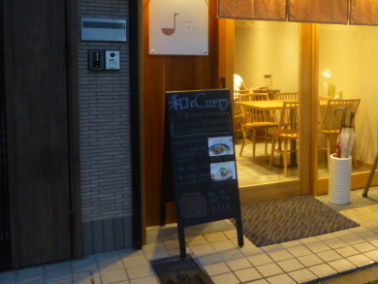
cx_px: 289
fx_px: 448
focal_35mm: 41
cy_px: 90
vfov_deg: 34.8
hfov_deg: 44.1
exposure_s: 1/25
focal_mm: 4.5
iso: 800
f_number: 3.1
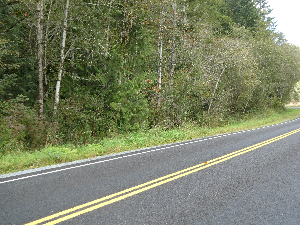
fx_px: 286
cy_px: 112
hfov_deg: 55.4
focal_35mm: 33
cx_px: 150
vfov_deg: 42.9
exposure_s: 1/80
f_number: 3.6
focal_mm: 5.8
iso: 100
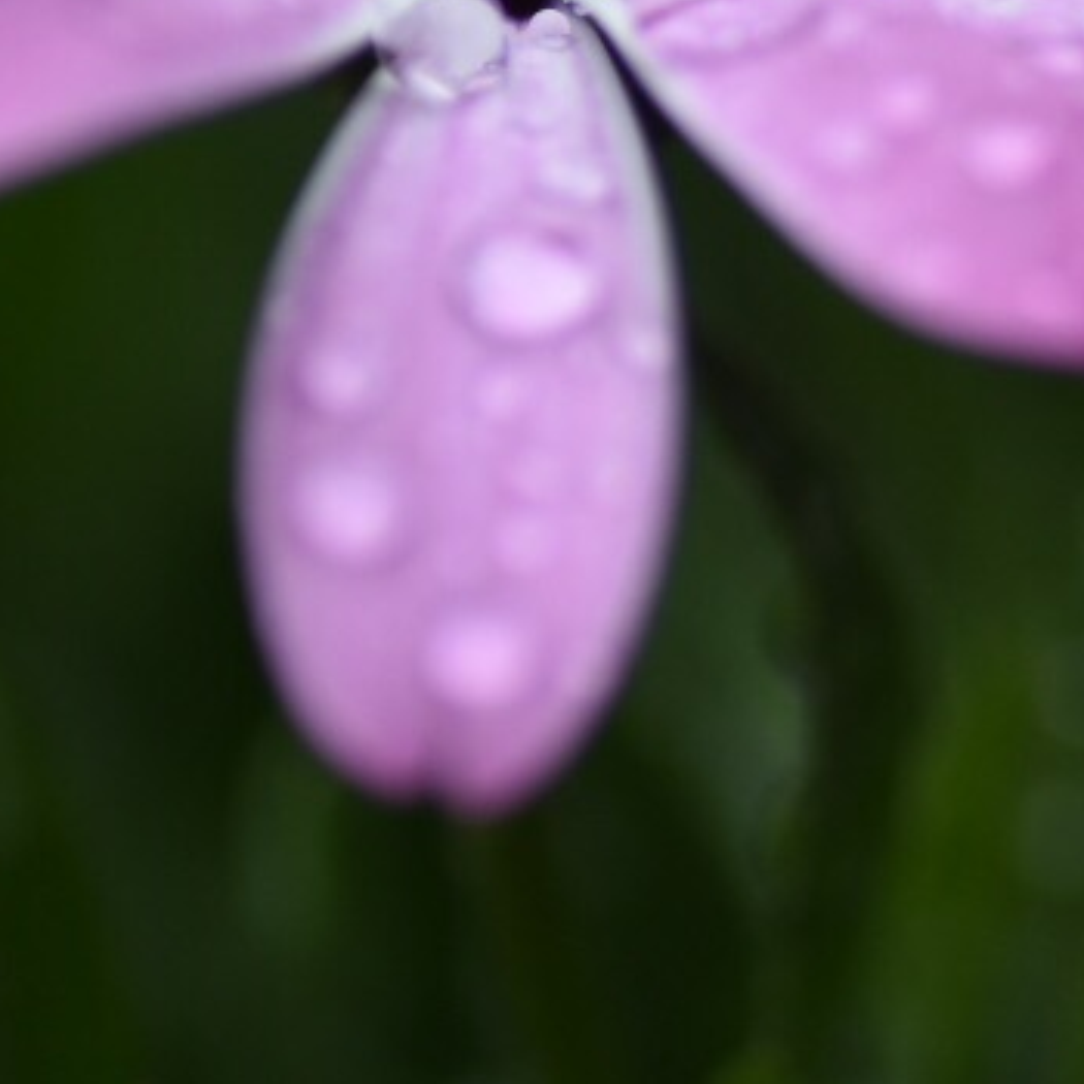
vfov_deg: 3.3
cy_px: 294
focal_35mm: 531
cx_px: 2326
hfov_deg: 3.3
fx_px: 18813
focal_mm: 90
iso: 180
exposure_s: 1/320
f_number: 5
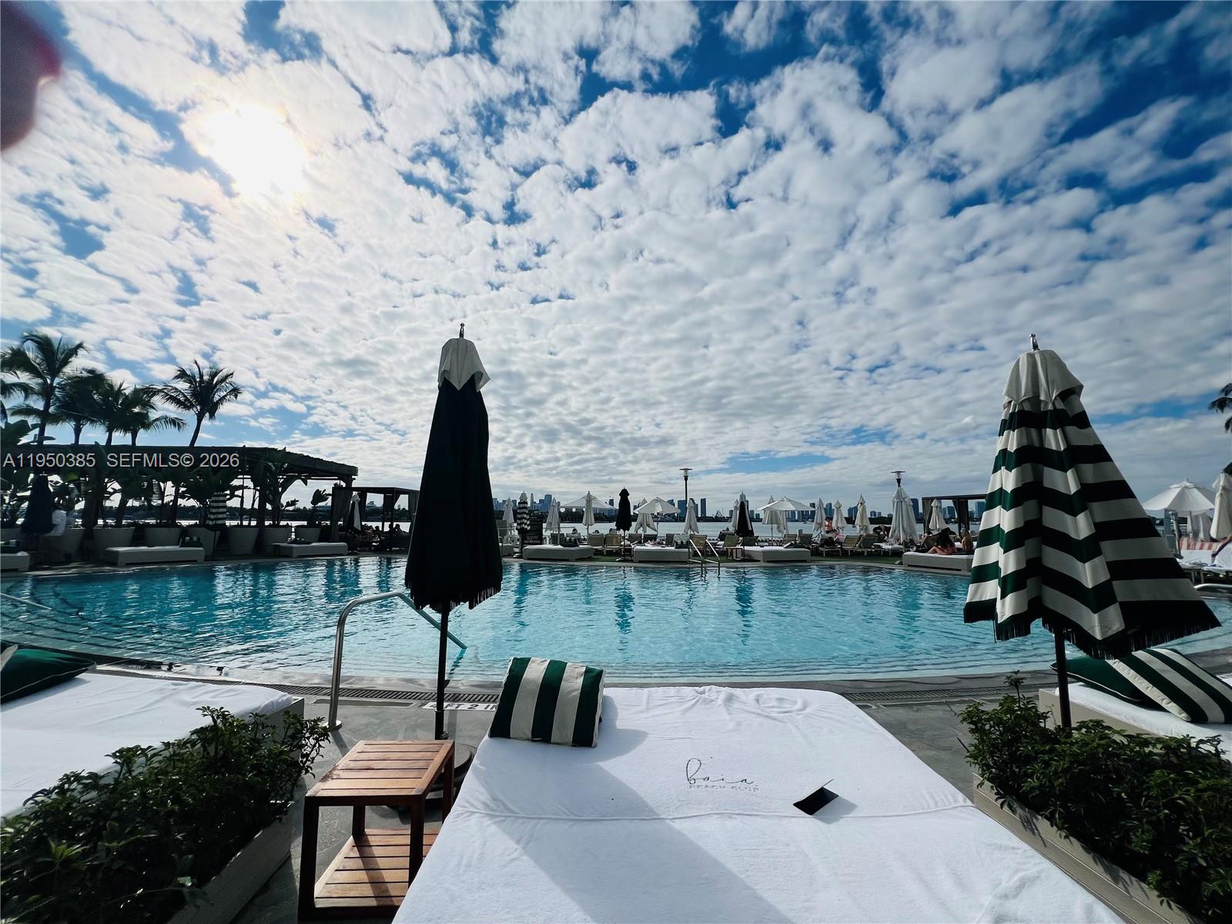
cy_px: 462
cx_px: 616
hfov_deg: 106.2
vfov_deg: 89.9
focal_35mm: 13
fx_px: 463
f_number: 1.8
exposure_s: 1/6135
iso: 32
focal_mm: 1.57
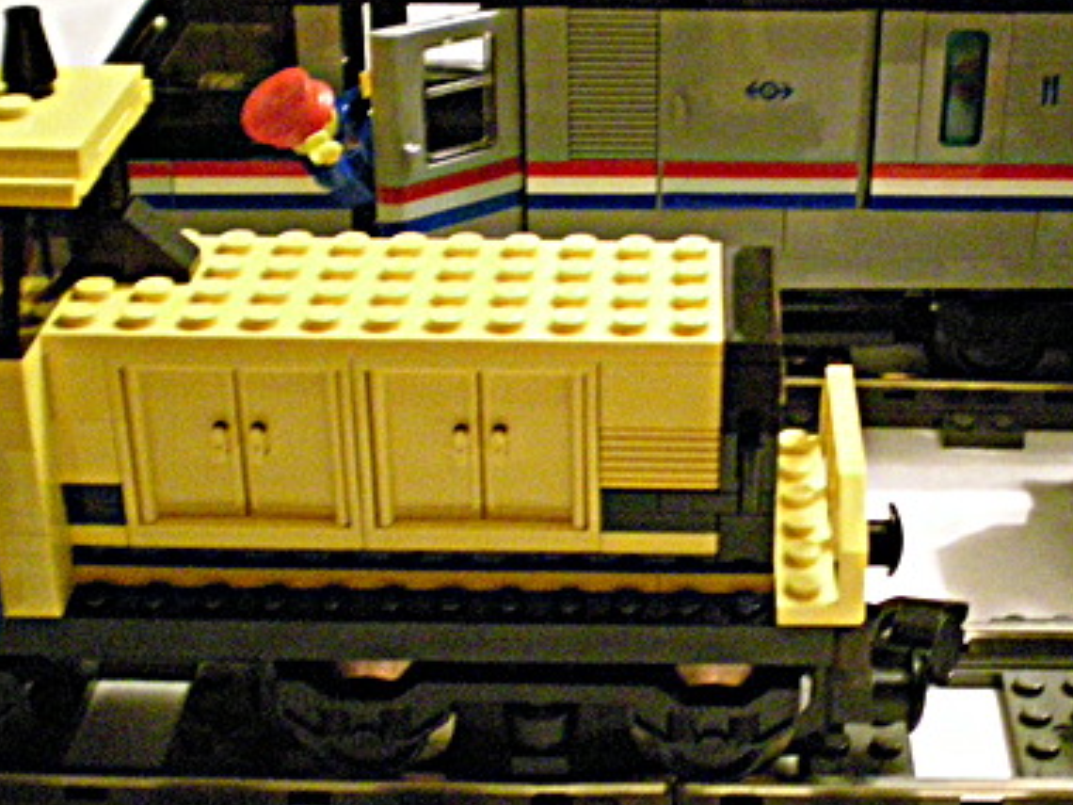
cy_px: 407
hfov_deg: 30.1
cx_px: 714
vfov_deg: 22.9
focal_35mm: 64
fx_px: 1984
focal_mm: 6.3
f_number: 3.1
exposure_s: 1/17.7
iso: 800
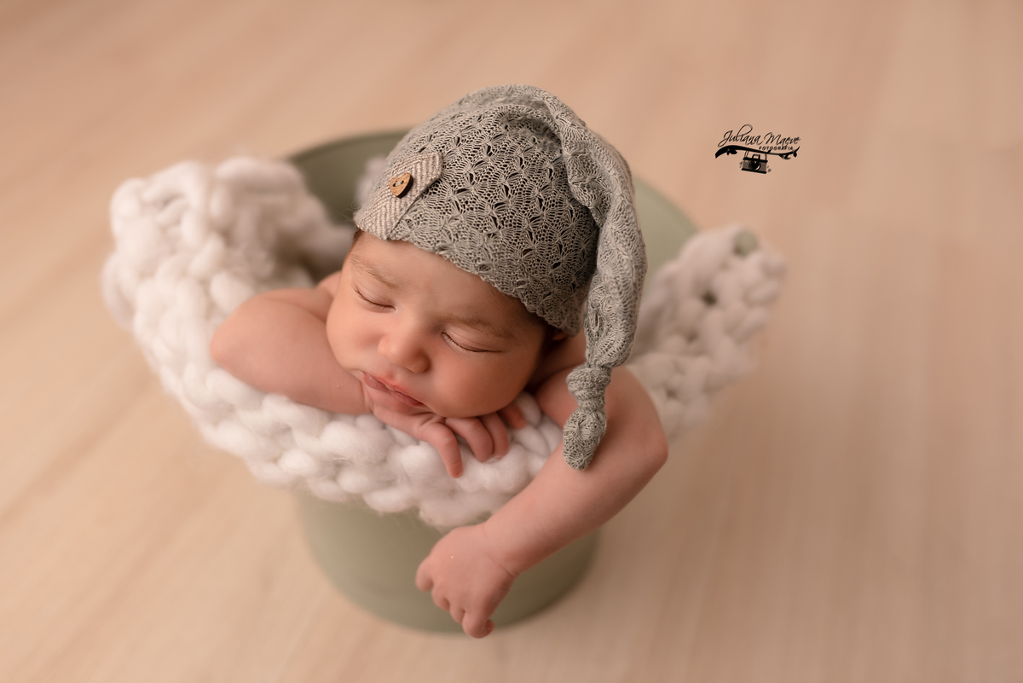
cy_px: 342
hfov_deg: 54.4
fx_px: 995
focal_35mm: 35
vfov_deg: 37.9
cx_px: 512
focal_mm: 35
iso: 100
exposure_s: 1/100
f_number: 2.5
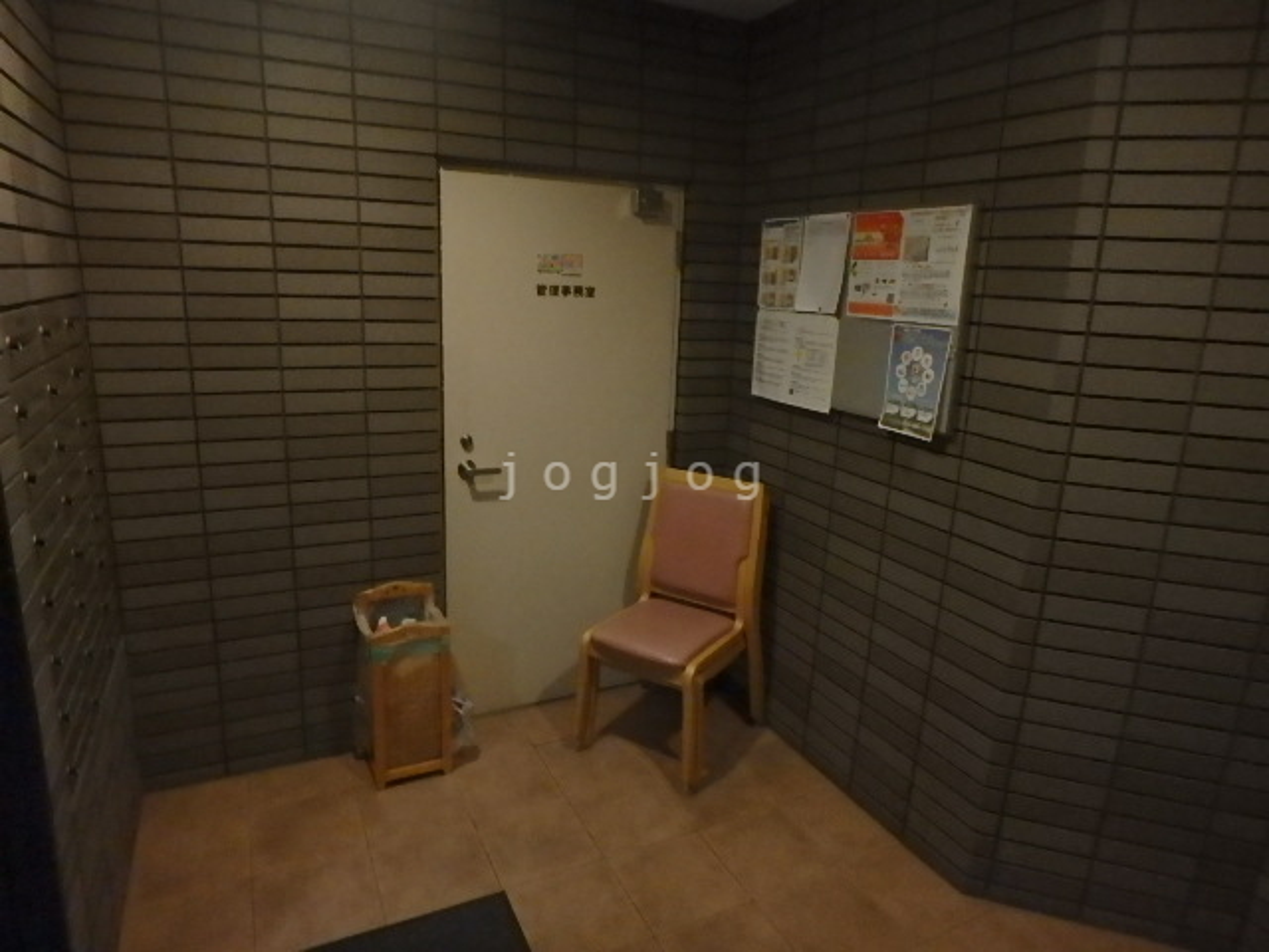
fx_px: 770
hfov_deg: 79.0
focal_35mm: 21
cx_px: 634
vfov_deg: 63.4
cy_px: 476
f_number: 3.5
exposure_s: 1/20
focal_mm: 3.7
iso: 1600
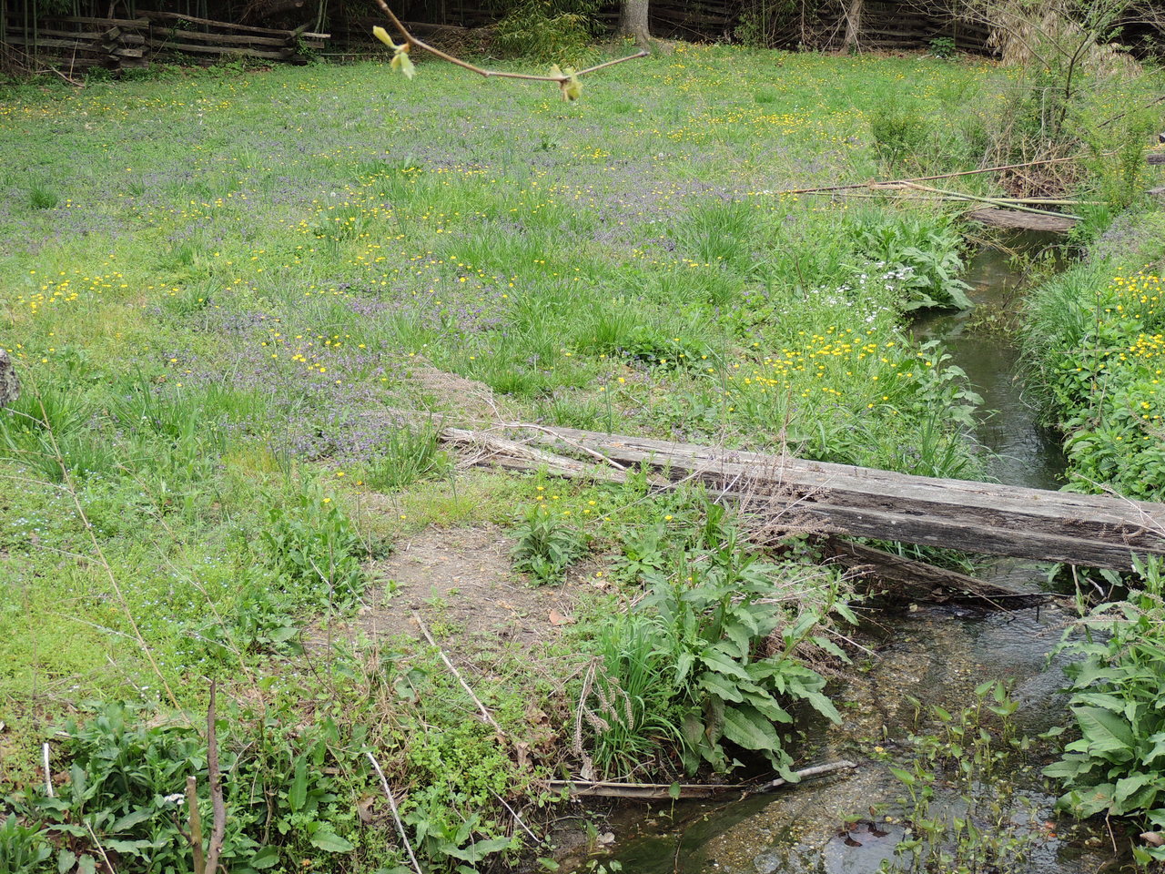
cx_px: 582
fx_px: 1683
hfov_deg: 38.2
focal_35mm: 50
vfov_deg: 29.1
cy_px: 437
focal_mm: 8.9
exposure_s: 1/320
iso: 100
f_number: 3.6
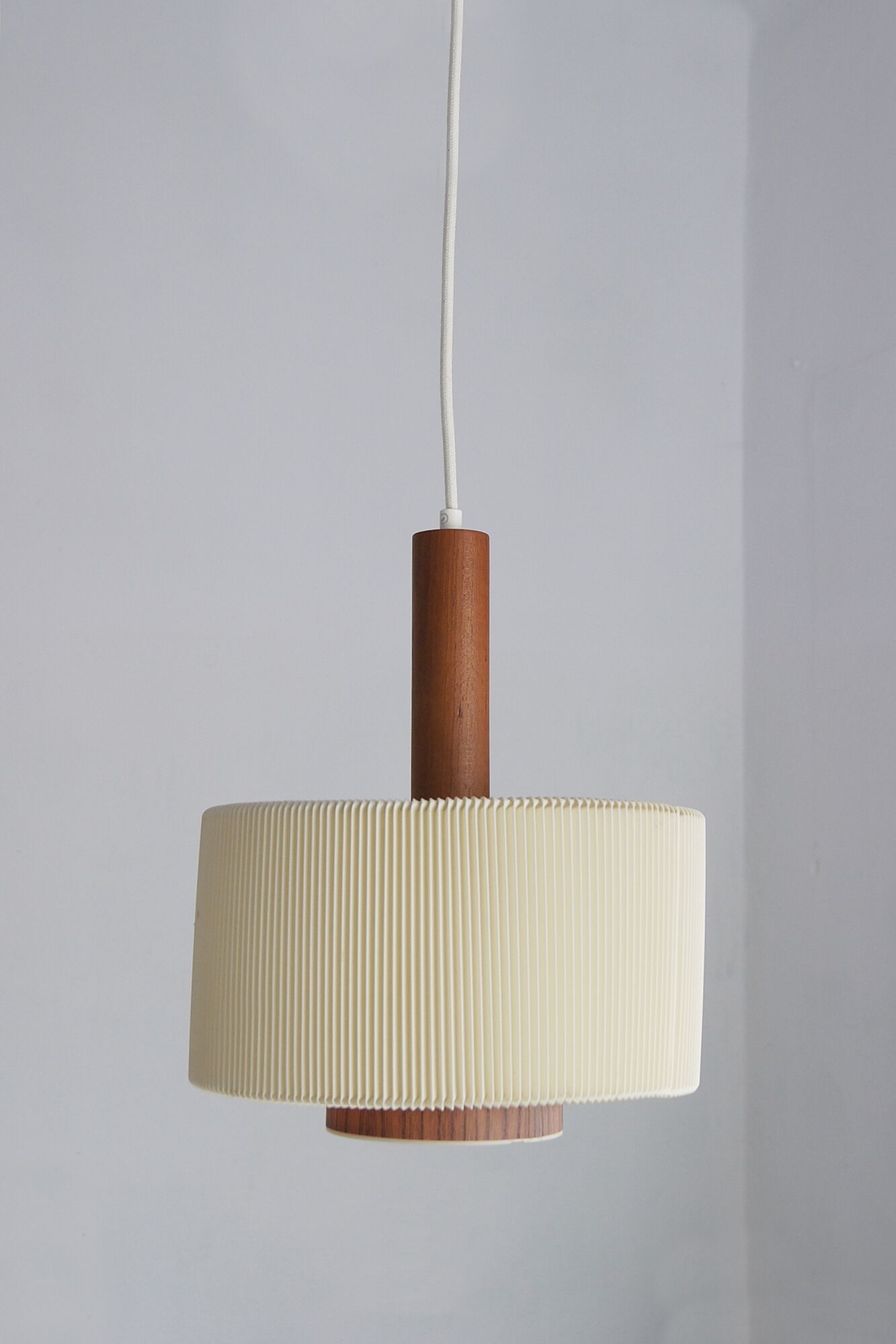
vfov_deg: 43.6
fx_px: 1680
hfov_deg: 29.9
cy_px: 672
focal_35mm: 45
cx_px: 448
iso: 400
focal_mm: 30
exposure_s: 1/60
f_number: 5.6
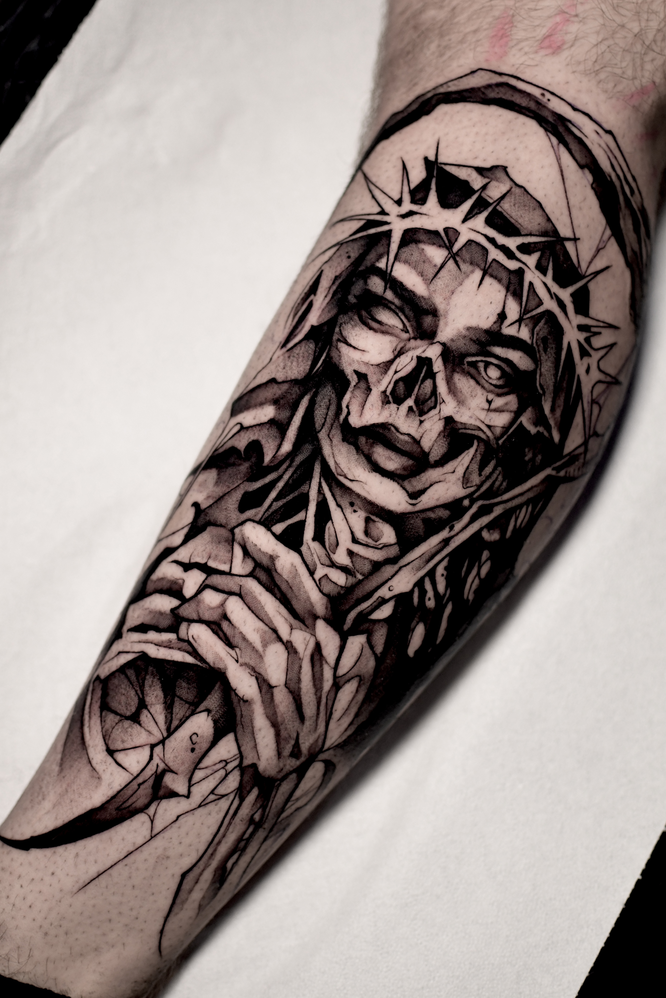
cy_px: 499
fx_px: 1443
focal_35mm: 52
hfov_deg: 26.0
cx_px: 333
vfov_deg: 38.2
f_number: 2
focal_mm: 35
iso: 1600
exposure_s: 1/640
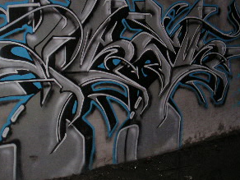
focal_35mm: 52
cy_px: 63
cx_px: 139
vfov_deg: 27.9
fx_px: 361
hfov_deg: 36.7
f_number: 2.8
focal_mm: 6
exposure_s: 1/45
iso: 160
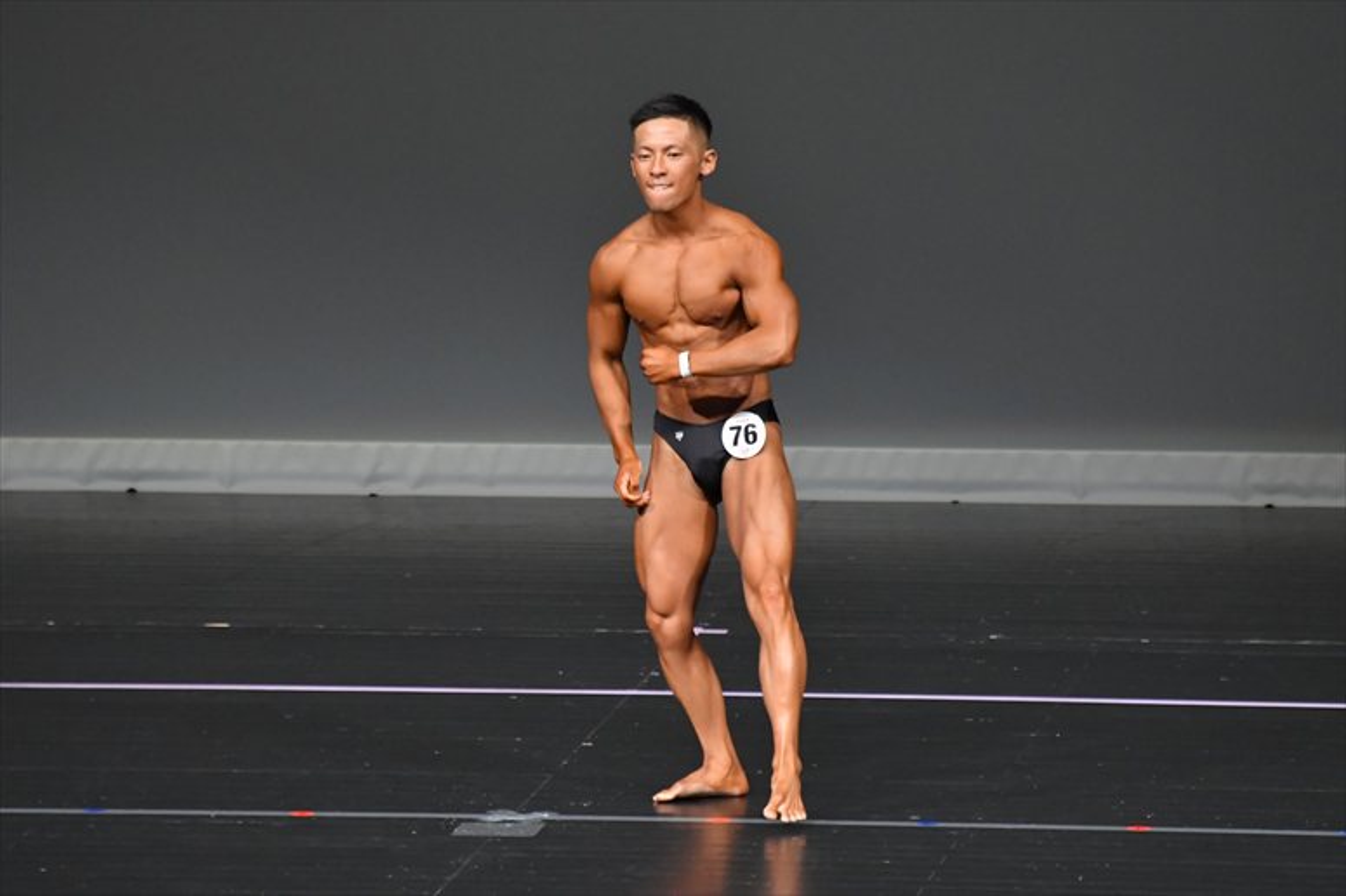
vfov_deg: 3.7
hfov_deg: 5.5
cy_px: 448
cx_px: 673
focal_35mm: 375
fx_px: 14014
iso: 4000
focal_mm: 250
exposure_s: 1/400
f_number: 5.6
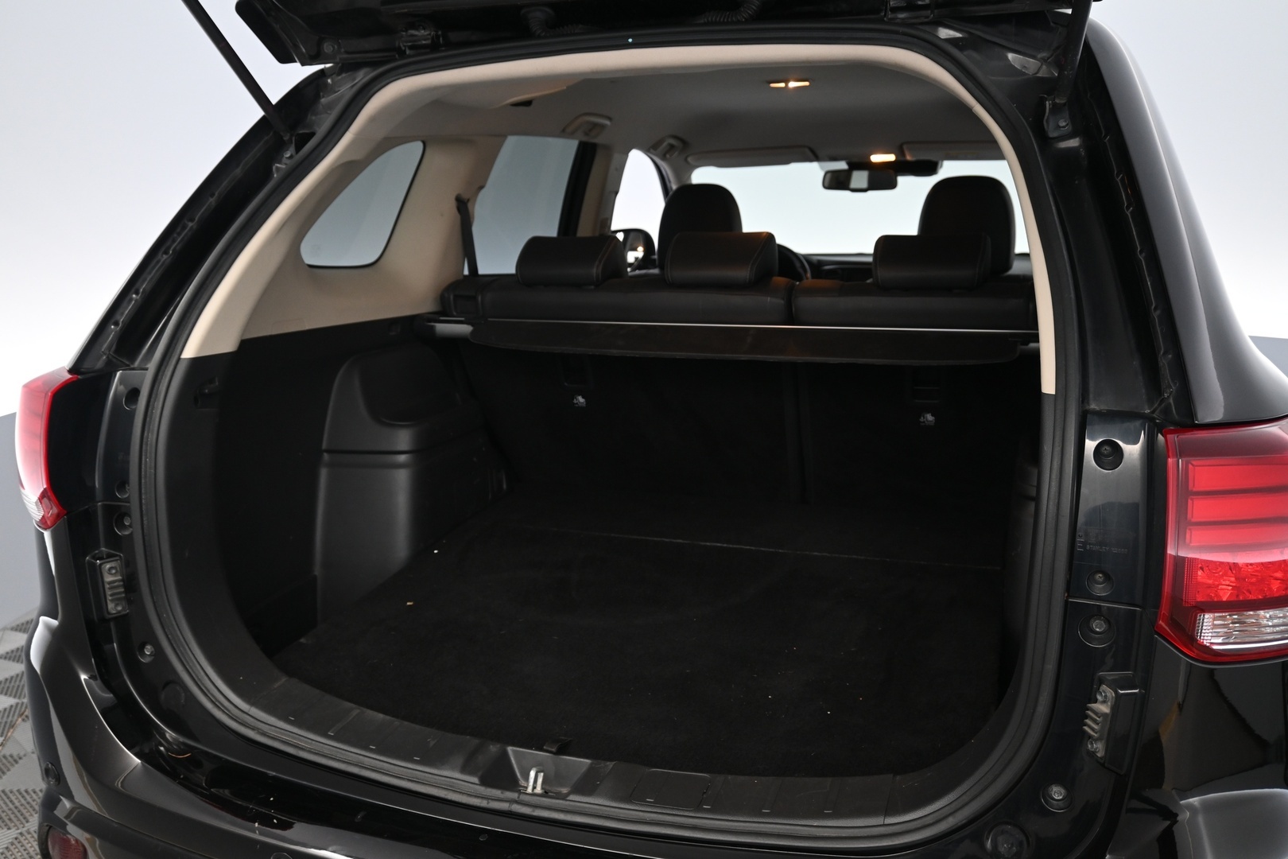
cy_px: 430
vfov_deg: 44.6
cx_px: 644
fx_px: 1046
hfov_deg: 63.2
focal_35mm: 29
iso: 640
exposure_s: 1/30
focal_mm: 19.5
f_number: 3.8
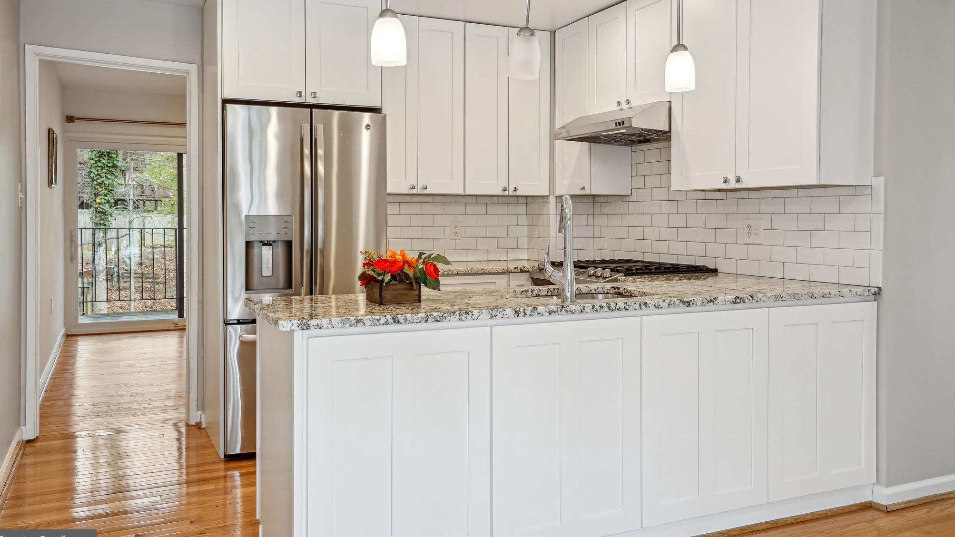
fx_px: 785
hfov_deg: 62.6
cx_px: 478
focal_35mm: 31
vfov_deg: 37.7
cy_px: 239
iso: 800
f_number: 9
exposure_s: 1/100
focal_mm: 29
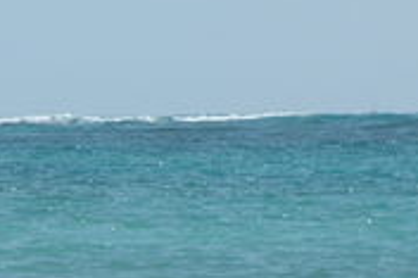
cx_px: -724
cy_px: 640
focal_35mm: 454
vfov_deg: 3.0
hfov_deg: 4.4
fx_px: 5266
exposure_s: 1/400
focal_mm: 52
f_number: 10
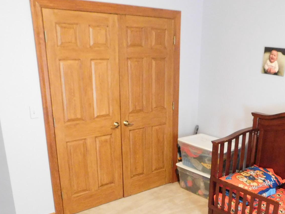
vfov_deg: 33.0
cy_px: 181
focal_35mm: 42
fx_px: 346
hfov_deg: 44.0
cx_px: 197
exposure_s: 1/8
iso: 800
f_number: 3
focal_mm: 4
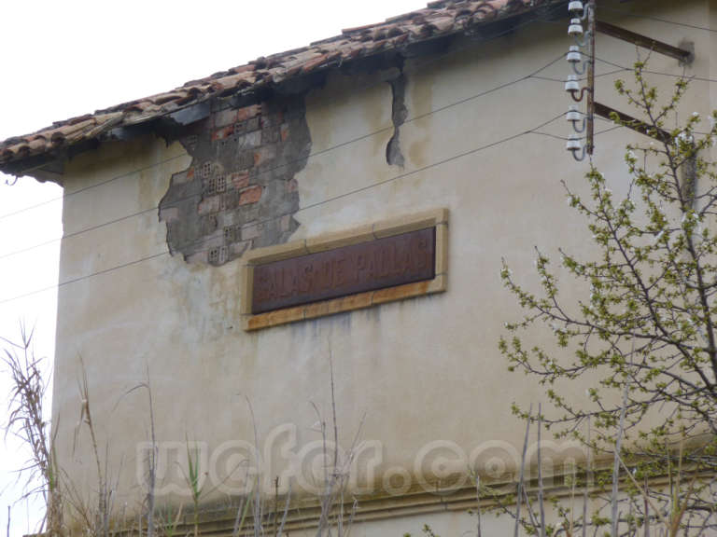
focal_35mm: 133
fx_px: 2755
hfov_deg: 14.8
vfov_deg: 11.1
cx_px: 358
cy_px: 268
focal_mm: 23.7
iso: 100
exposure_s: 1/200
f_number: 5.8
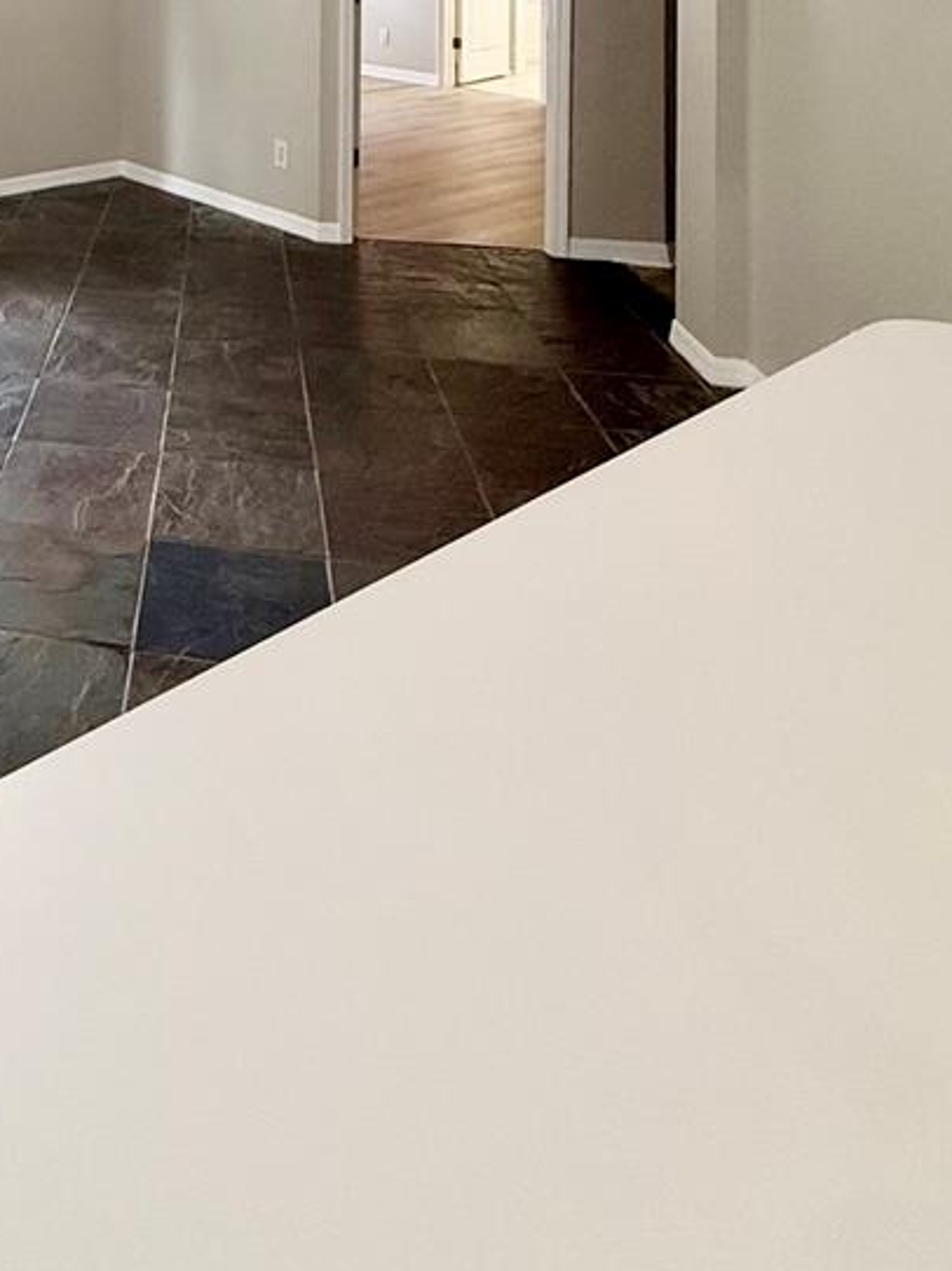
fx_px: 1138
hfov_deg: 40.1
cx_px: 7
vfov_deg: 45.5
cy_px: -94
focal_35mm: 31
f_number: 2.2
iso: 200
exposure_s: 1/120
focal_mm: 2.22
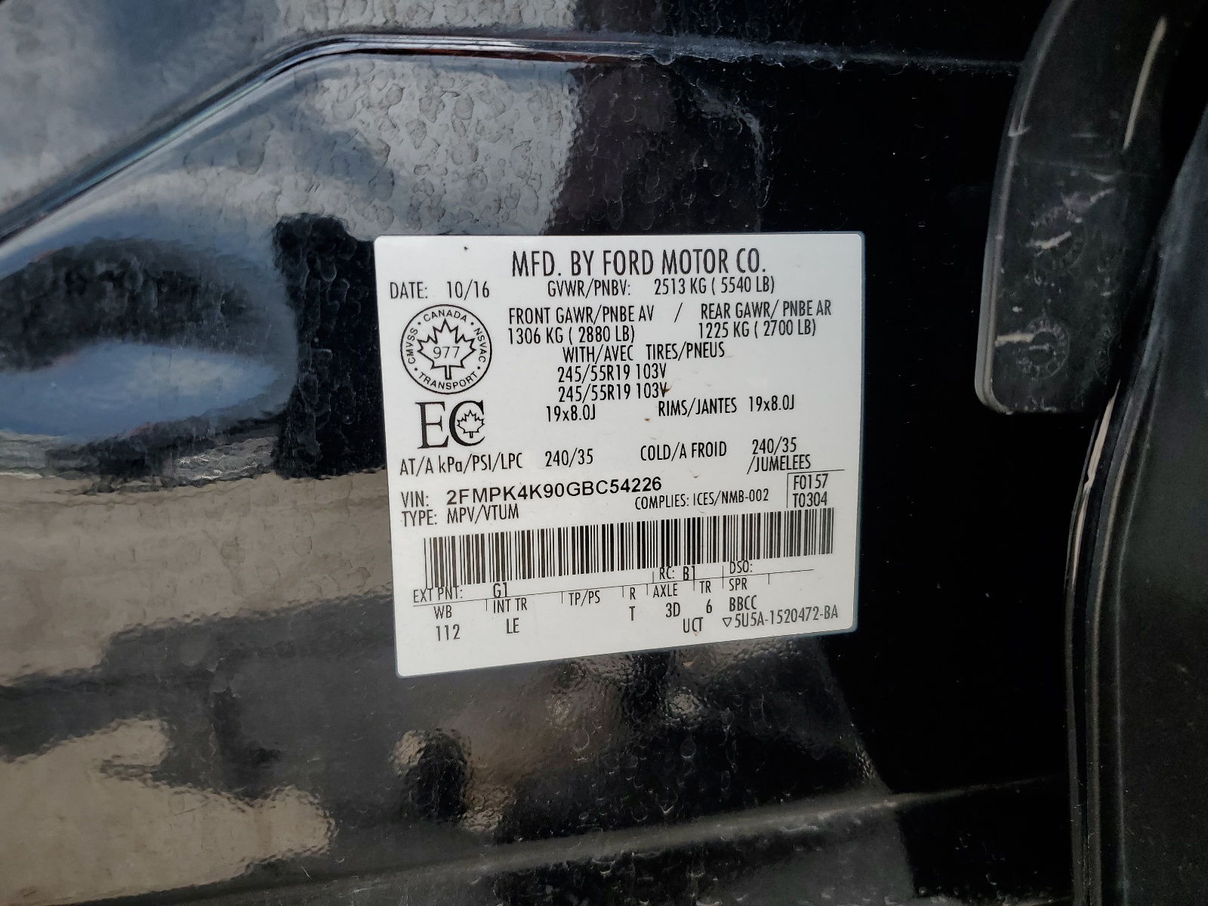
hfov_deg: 67.3
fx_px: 907
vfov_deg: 53.1
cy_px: 453
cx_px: 604
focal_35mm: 26
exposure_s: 1/833
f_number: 1.5
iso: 50
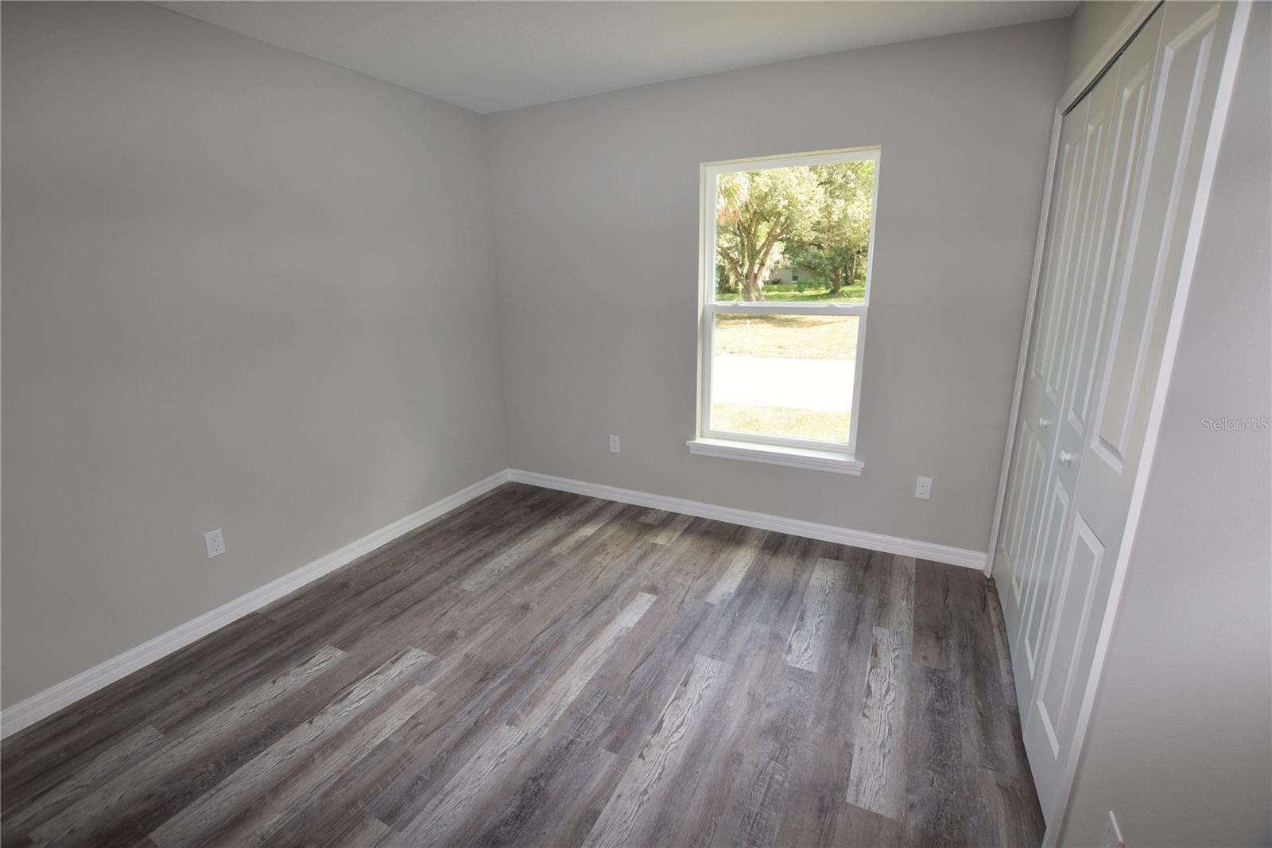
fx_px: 530
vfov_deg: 77.3
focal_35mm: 15
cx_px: 636
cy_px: 424
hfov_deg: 100.4
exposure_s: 1/125
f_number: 5.6
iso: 720
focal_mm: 10
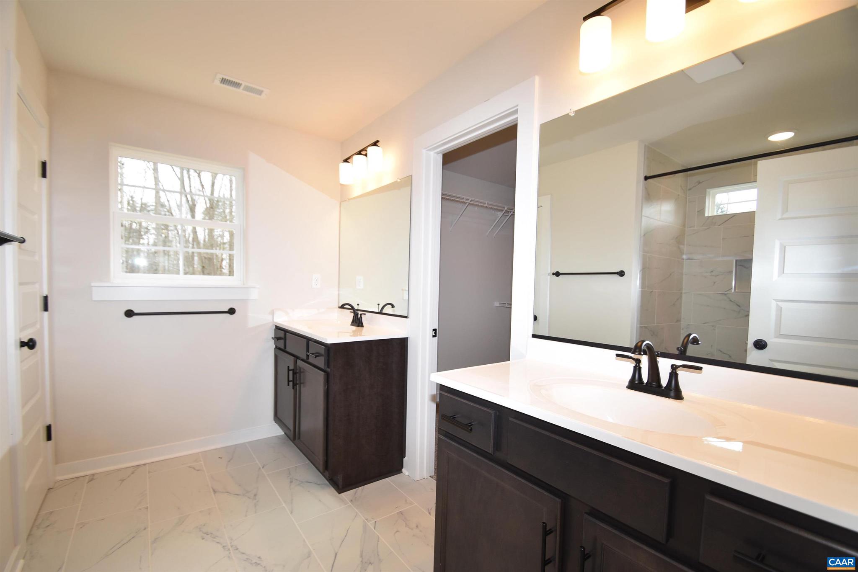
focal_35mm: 15
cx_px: 429
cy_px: 286
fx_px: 358
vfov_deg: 77.3
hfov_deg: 100.4
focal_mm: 10
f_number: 5
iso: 200
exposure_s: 1/100
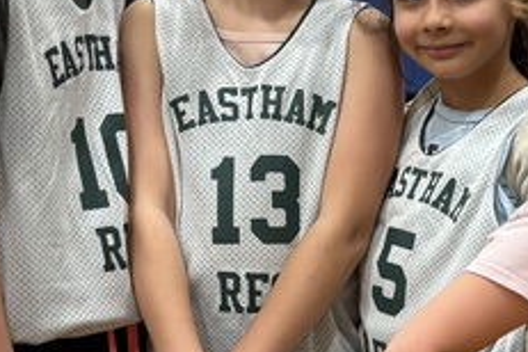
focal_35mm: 120
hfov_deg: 16.7
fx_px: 1760
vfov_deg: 11.2
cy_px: 407
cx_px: 537
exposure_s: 1/60
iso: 100
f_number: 1.6
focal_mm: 5.96
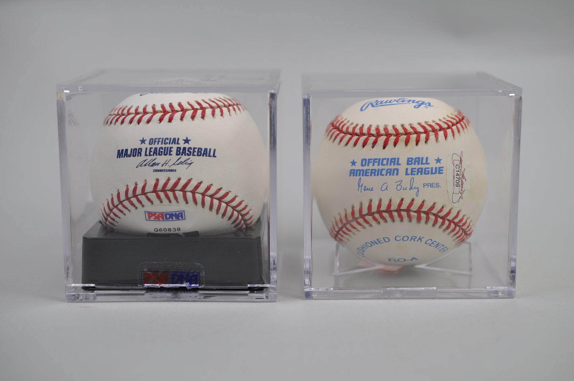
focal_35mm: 60
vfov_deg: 22.6
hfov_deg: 33.4
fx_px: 955
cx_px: 287
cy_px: 190
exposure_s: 1/80
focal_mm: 40
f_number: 4.5
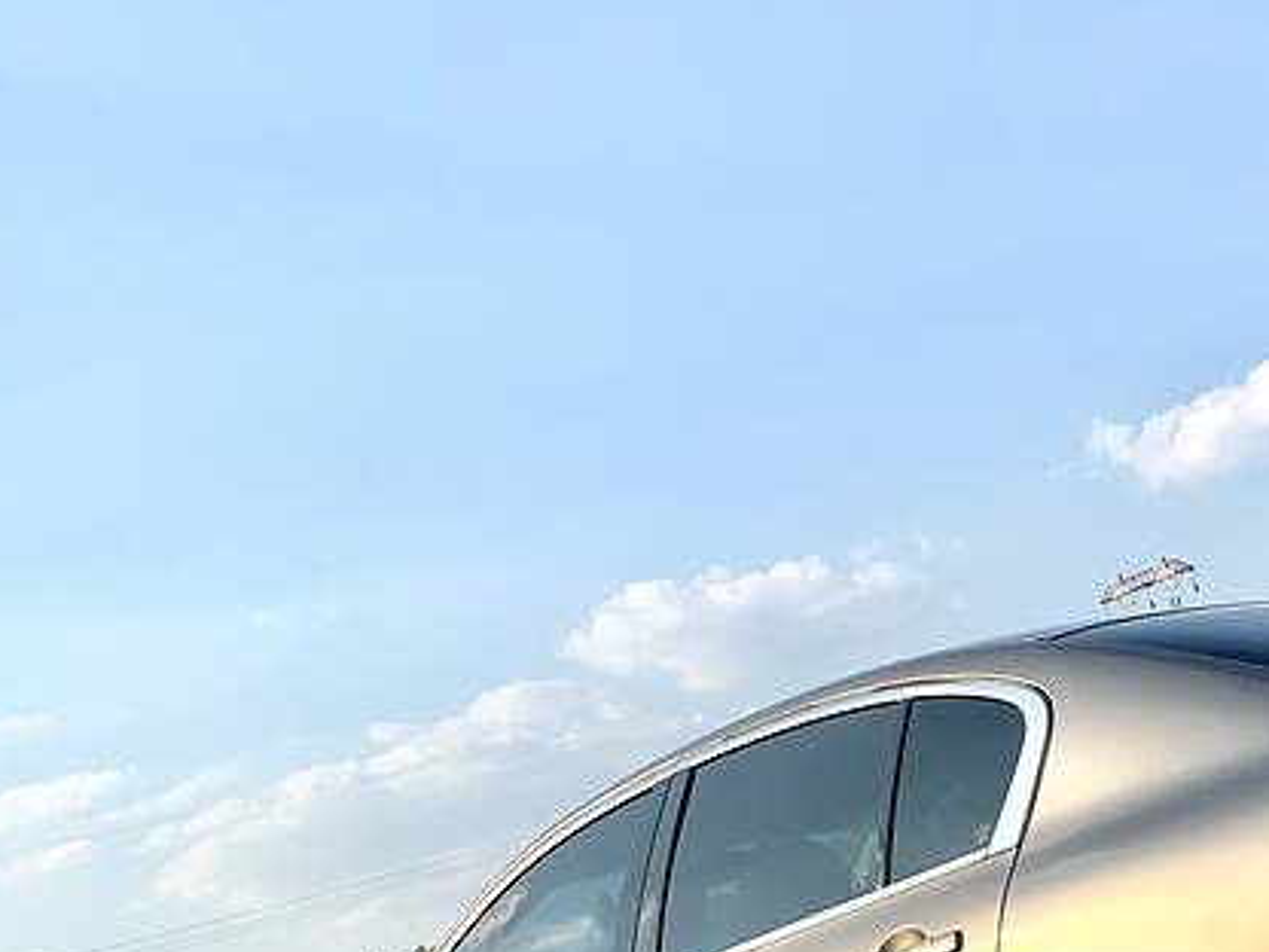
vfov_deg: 28.6
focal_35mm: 50
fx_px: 1833
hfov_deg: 36.7
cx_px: 1043
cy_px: 738
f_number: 1.8
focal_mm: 4.2
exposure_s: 1/1992
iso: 25
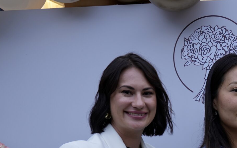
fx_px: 530
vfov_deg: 15.1
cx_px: 227
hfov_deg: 24.3
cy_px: 198
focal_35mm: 82
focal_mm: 29
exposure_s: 1/40
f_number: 4.5
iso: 100
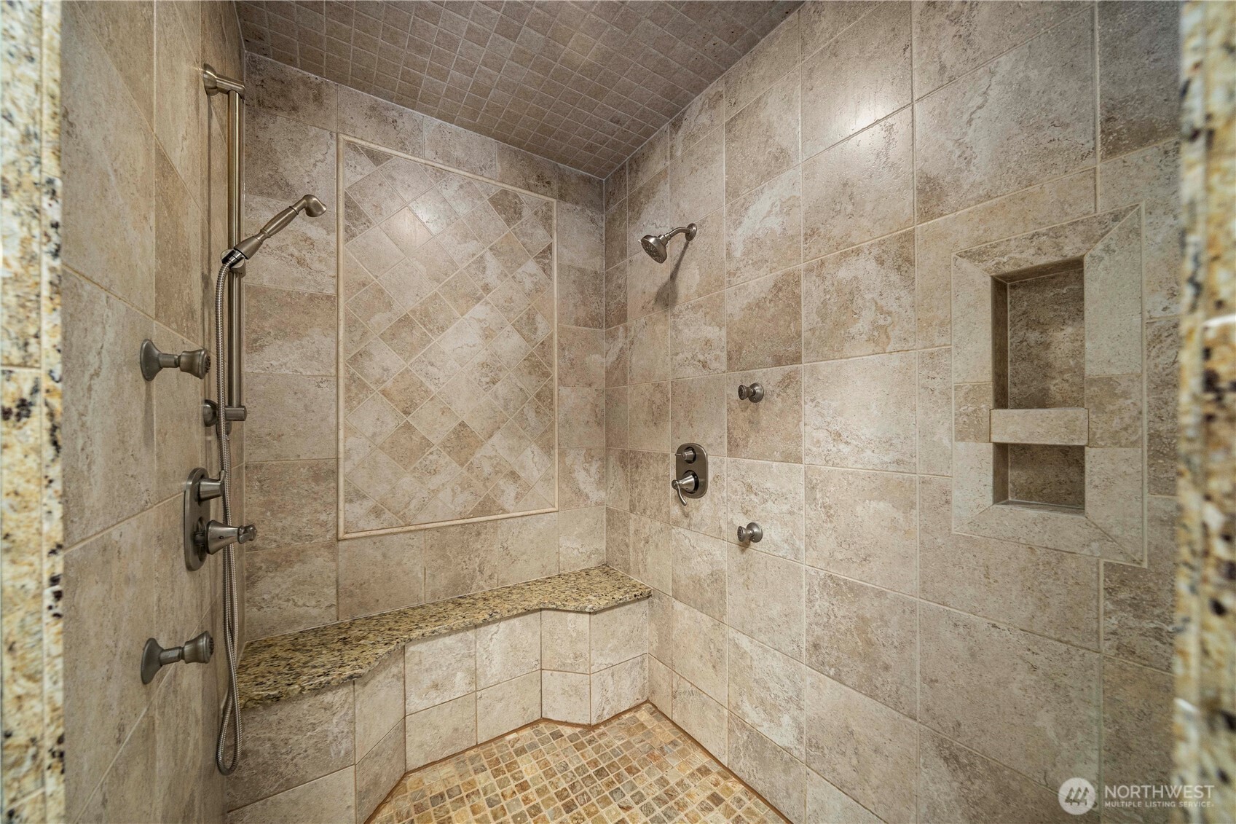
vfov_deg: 90.0
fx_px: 412
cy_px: 412
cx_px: 618
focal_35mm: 12
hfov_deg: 112.6
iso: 1000
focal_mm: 12
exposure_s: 1/60
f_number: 6.3
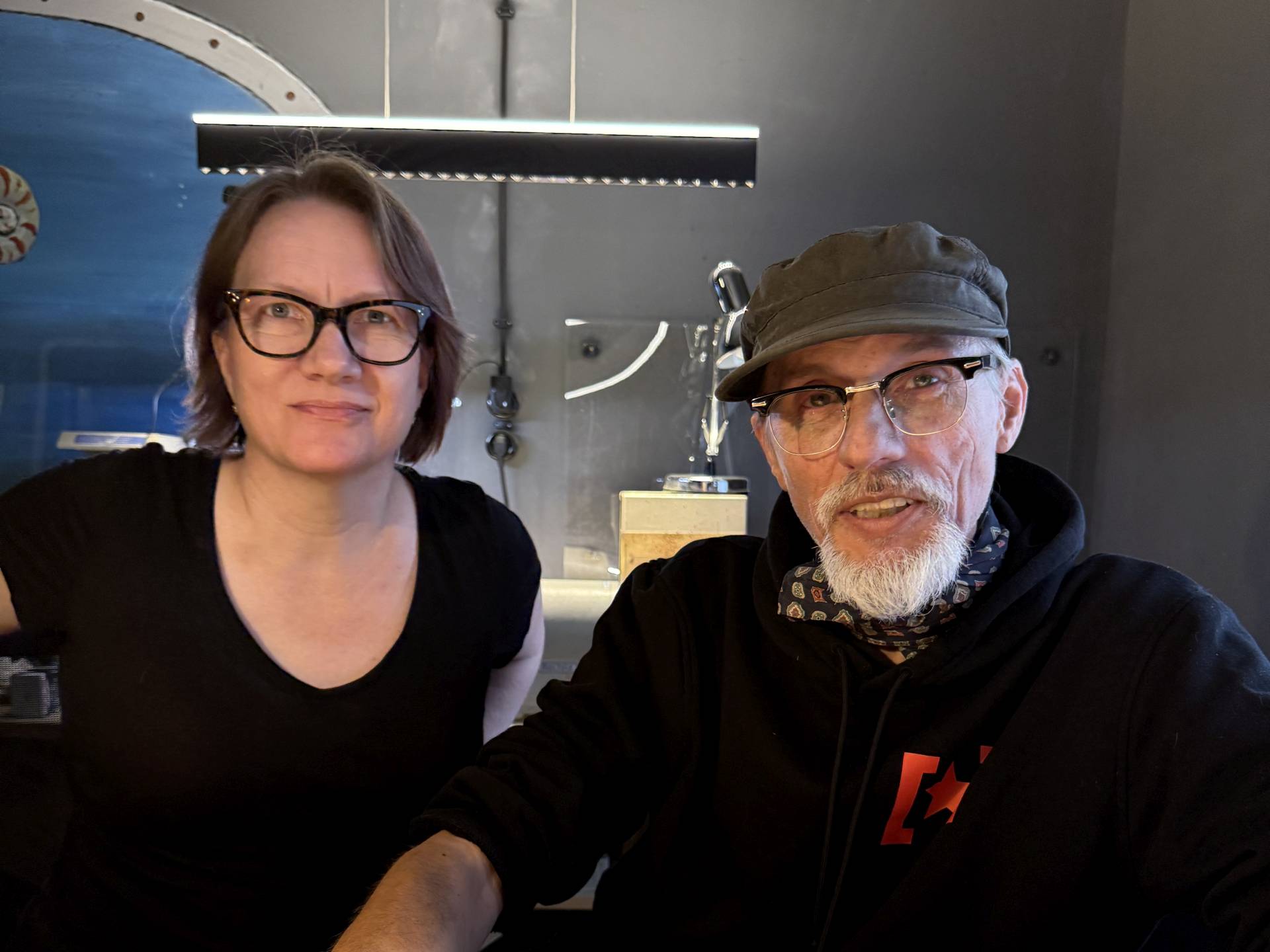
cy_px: 476
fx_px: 881
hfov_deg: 71.6
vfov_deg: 56.8
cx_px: 635
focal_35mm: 24
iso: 320
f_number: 1.78
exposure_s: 1/100
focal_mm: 6.76
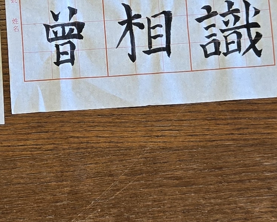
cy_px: 61
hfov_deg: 15.8
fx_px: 992
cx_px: 85
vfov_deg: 12.7
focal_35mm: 121
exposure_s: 1/120
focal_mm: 5.4
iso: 64
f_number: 1.8
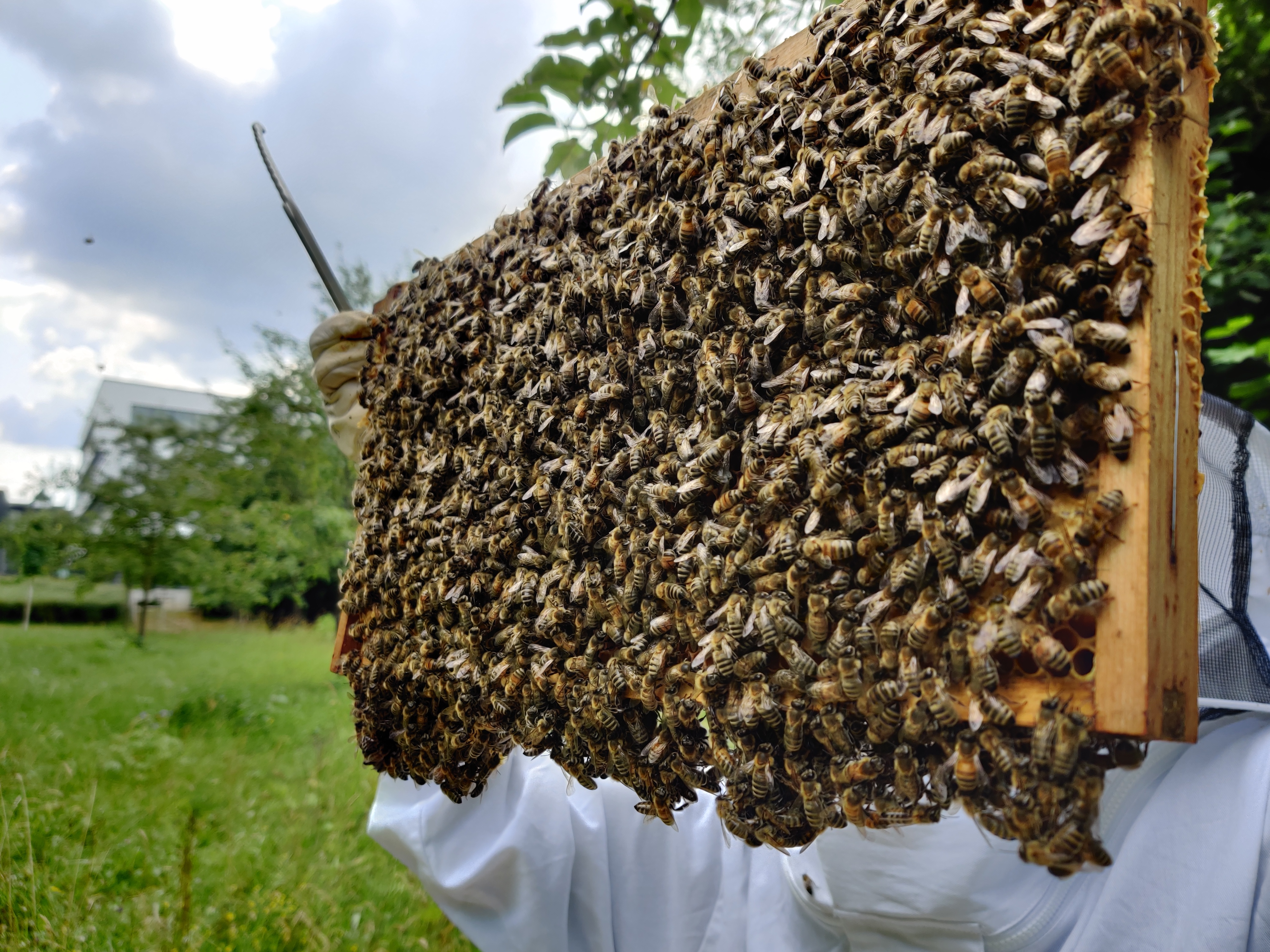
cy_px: 476
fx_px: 991
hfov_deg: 65.3
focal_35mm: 27
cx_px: 635
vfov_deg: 51.4
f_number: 1.65
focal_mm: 4.75
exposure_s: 1/160
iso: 100
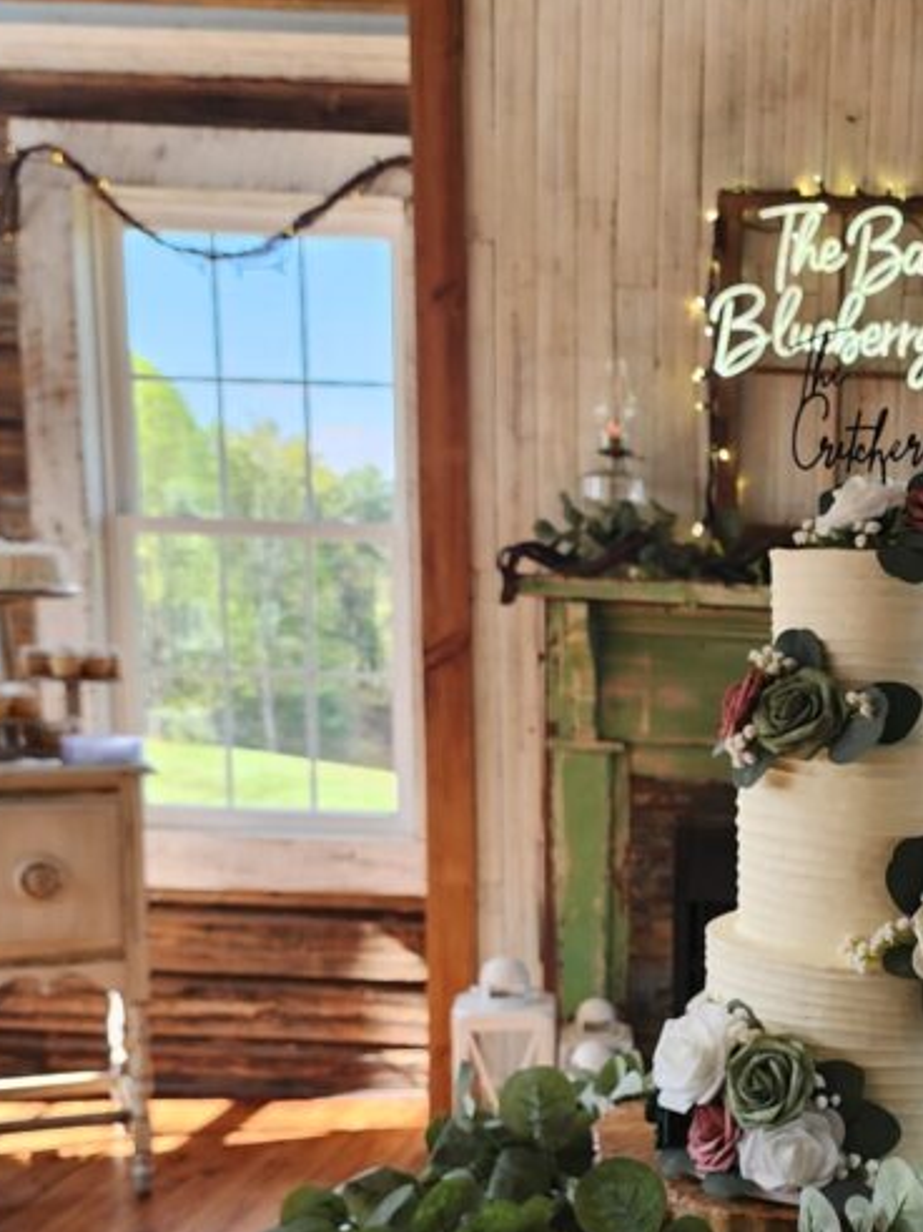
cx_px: 885
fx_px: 1707
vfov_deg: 38.8
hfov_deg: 28.7
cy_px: 898
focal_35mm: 48
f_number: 1.8
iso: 50
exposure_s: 1/180
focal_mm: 6.4
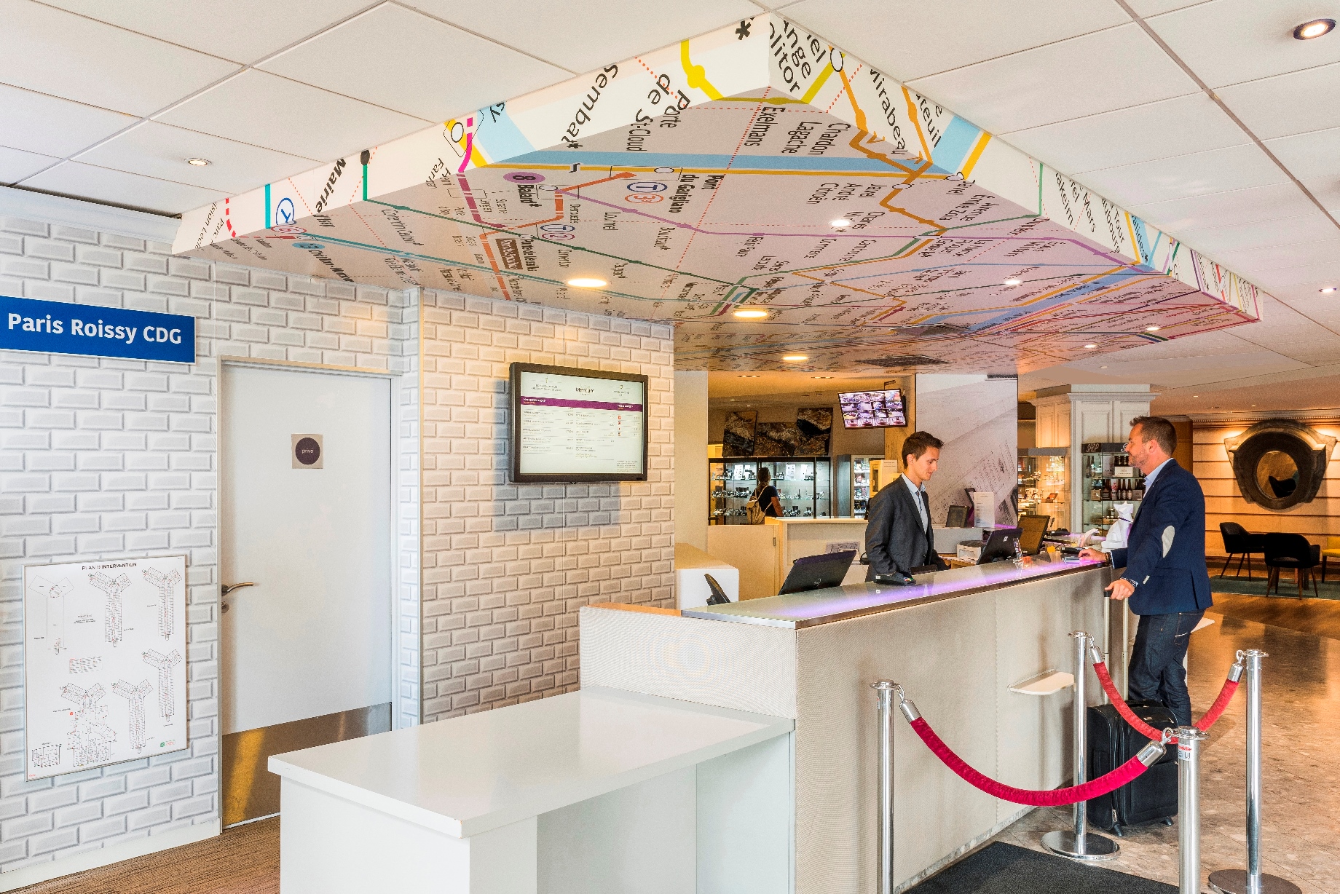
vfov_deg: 53.2
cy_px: 447
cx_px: 670
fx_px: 894
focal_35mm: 24
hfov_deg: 73.7
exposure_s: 1/5
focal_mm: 24
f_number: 9
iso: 200
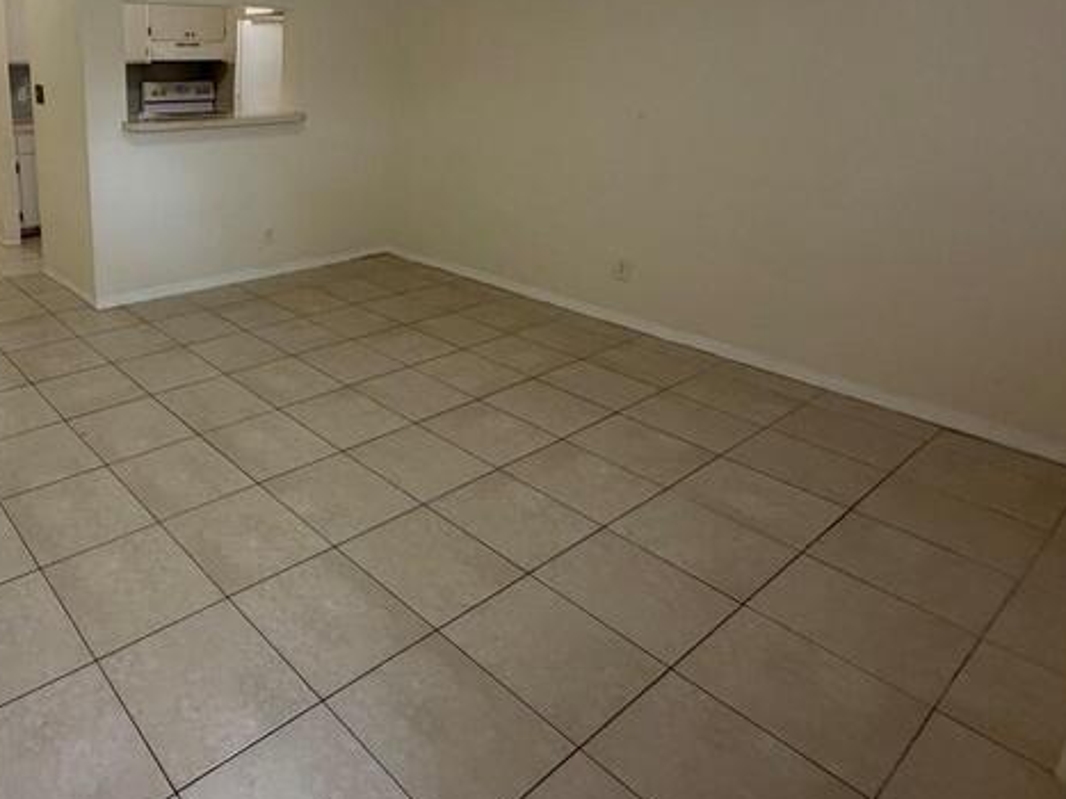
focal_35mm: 24
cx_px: 221
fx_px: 739
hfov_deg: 65.5
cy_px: 256
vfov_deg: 55.4
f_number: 2.2
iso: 320
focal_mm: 2.22
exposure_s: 1/120
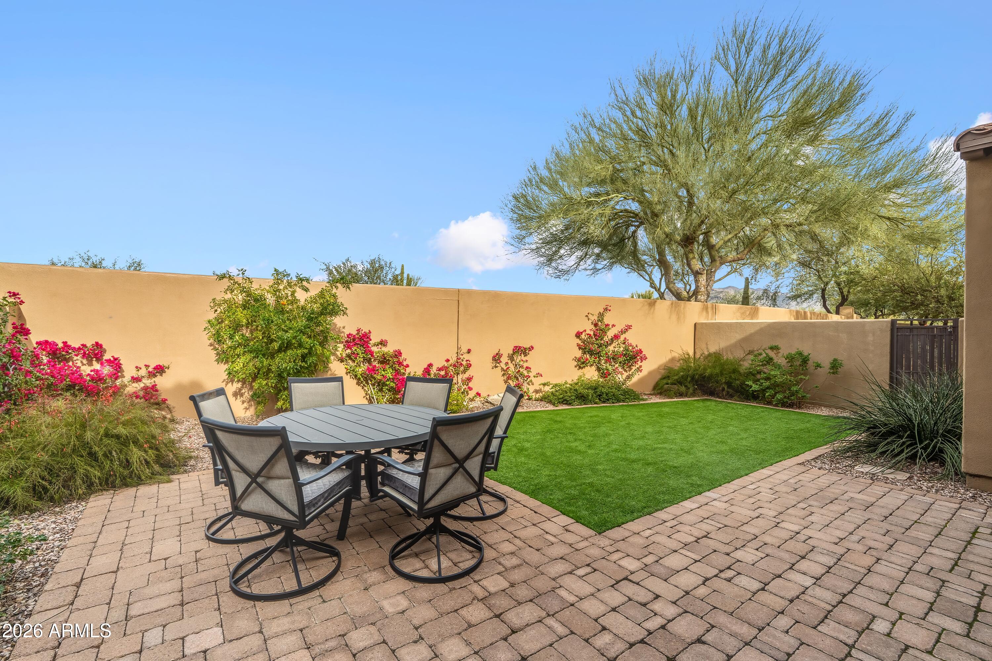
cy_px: 330
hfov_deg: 96.7
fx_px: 441
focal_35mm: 16
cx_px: 496
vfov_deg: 73.7
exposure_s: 1/5000
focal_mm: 16
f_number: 8
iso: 800
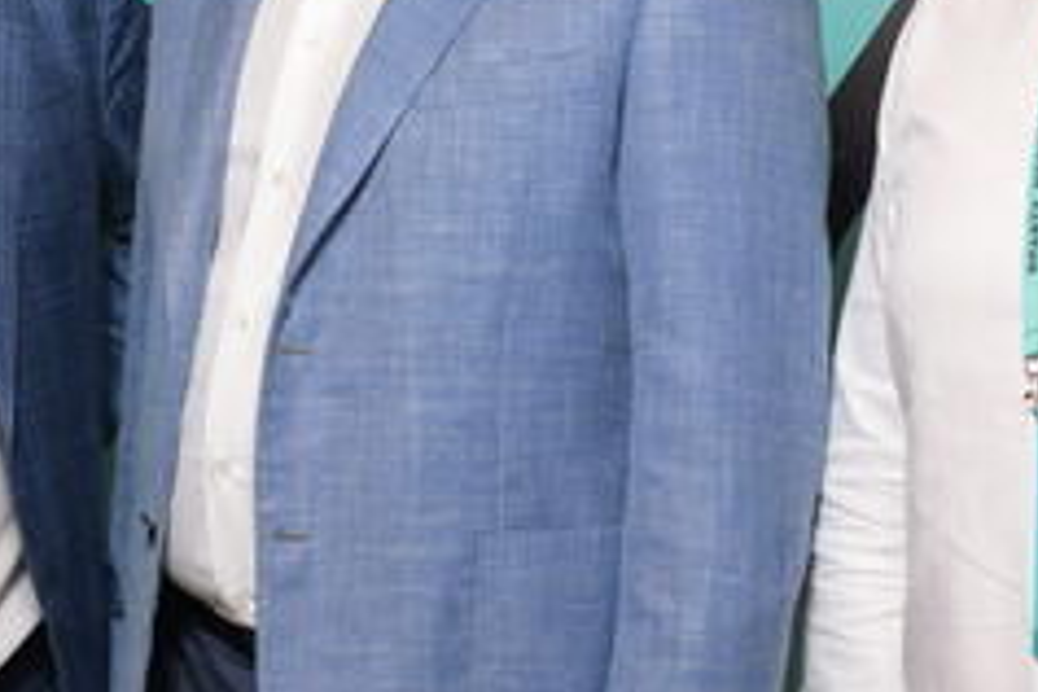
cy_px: 15
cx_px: 530
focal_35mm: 118
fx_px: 3402
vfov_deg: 11.5
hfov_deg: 17.3
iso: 800
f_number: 5
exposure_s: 1/200
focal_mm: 35
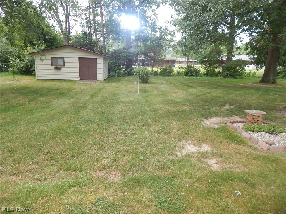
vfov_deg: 61.1
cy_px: 107
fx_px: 182
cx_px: 143
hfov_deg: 76.4
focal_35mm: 22
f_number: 3
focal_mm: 4
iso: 125
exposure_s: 1/250
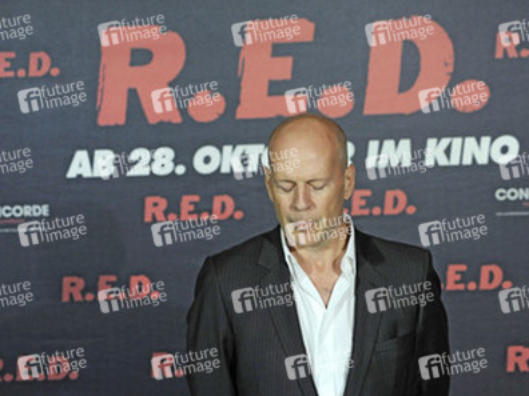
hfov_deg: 21.1
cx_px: 284
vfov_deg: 15.9
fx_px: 1421
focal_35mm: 93
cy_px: 197
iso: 2000
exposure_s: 1/160
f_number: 5.6
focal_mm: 85
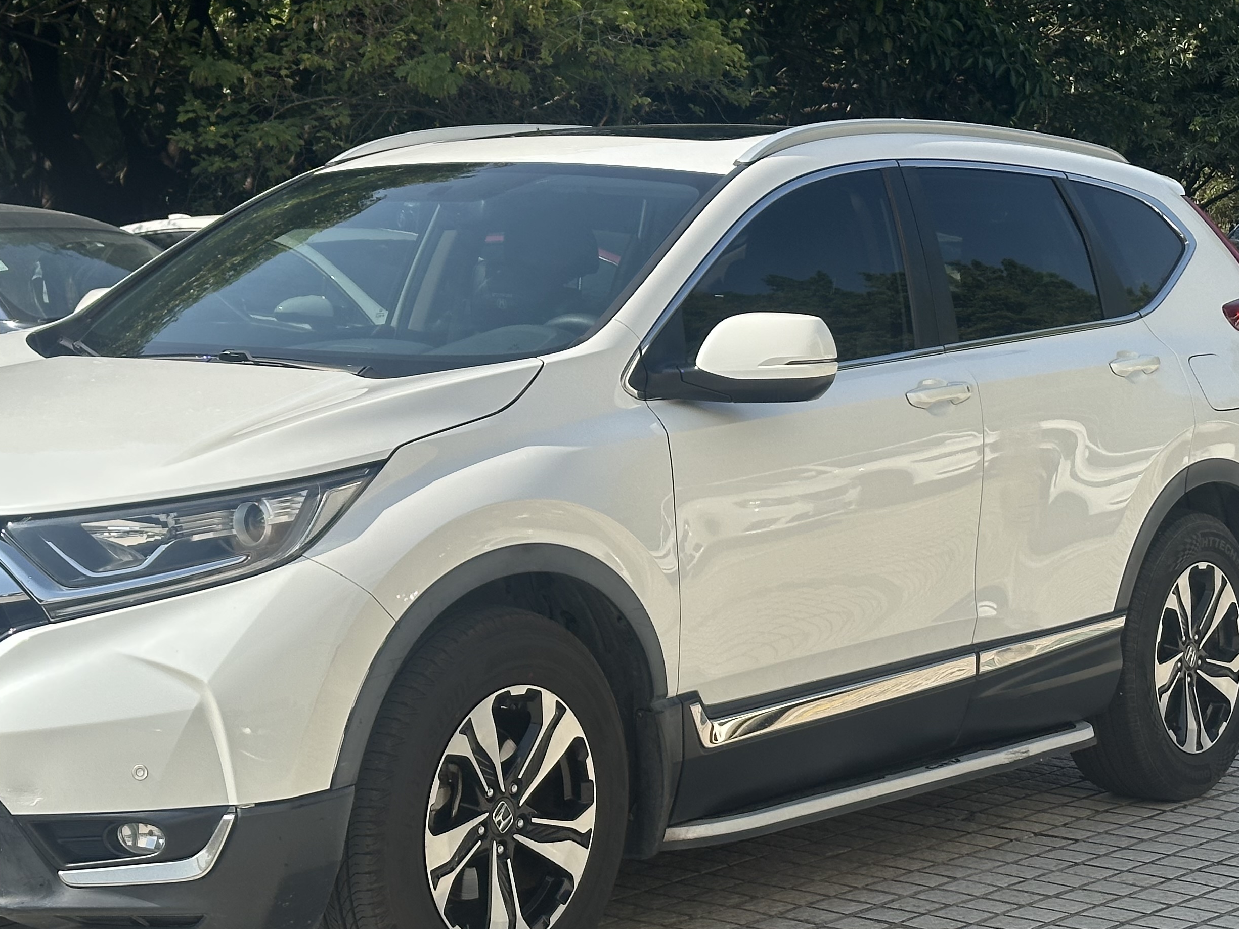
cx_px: 502
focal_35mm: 79
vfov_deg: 18.6
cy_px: 361
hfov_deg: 24.7
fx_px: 2827
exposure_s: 1/3731
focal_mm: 6.86
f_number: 1.78
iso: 64
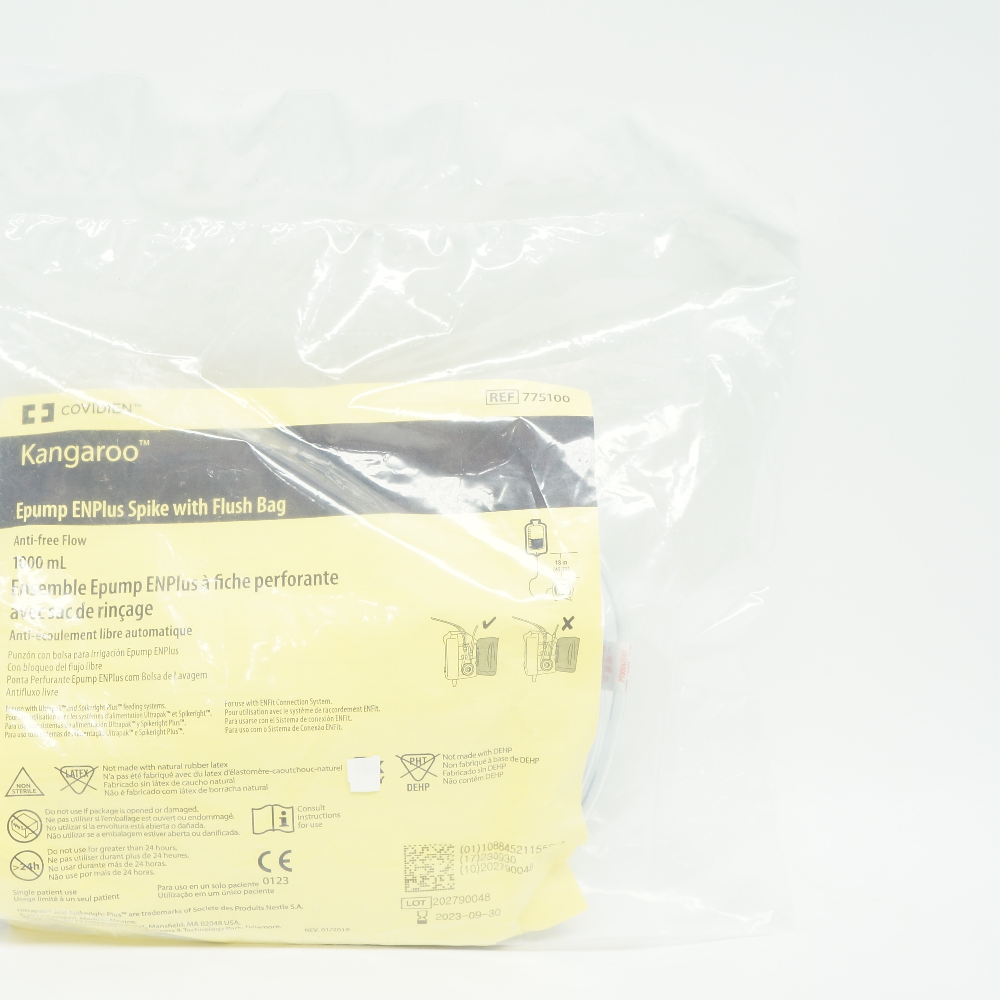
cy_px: 506
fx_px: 1536
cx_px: 385
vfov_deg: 36.1
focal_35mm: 47
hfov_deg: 35.9
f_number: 10
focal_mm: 24
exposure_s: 1/15
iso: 400
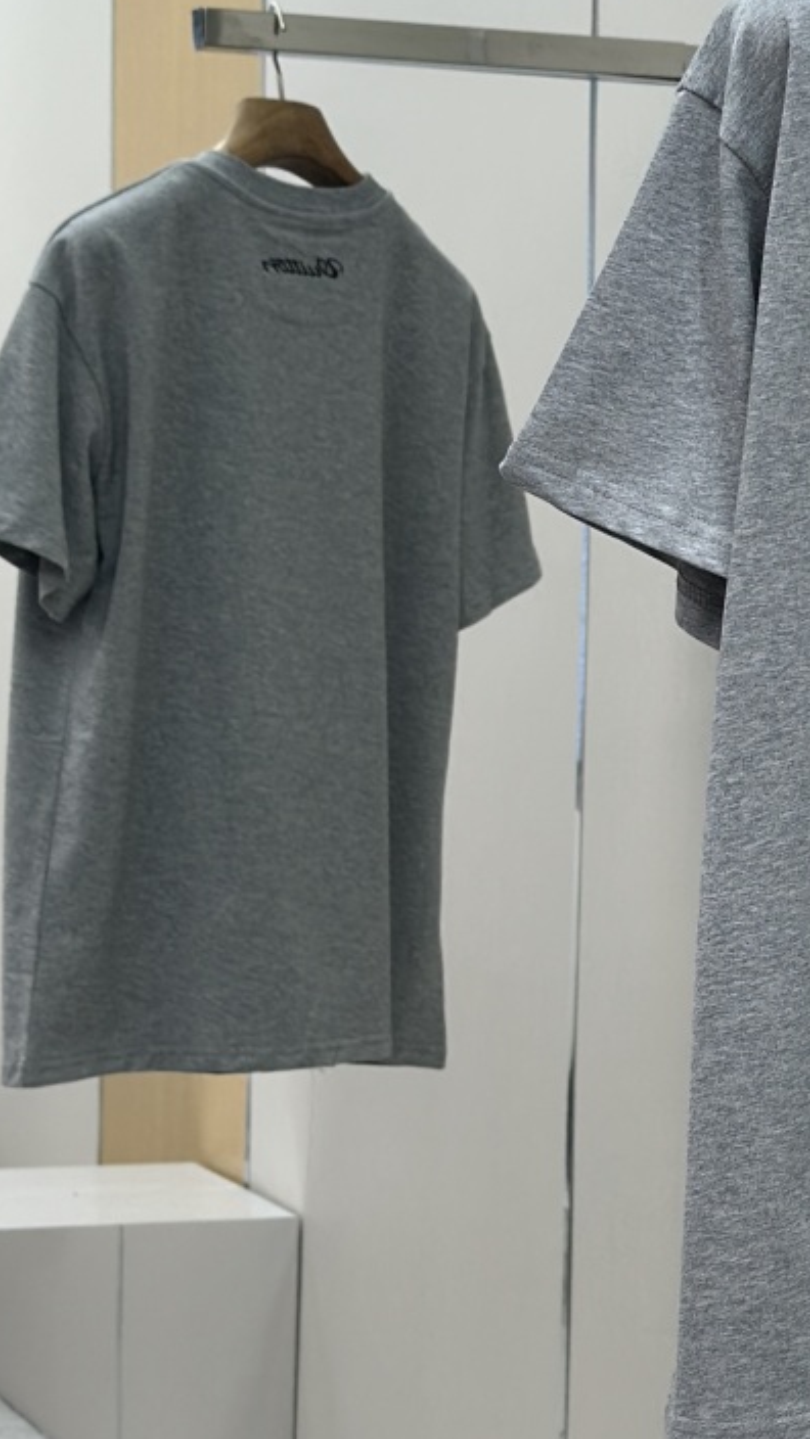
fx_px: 4086
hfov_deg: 11.0
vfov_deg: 20.0
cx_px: 1084
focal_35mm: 107
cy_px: 822
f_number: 1.78
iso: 80
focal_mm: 6.86
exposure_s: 1/320
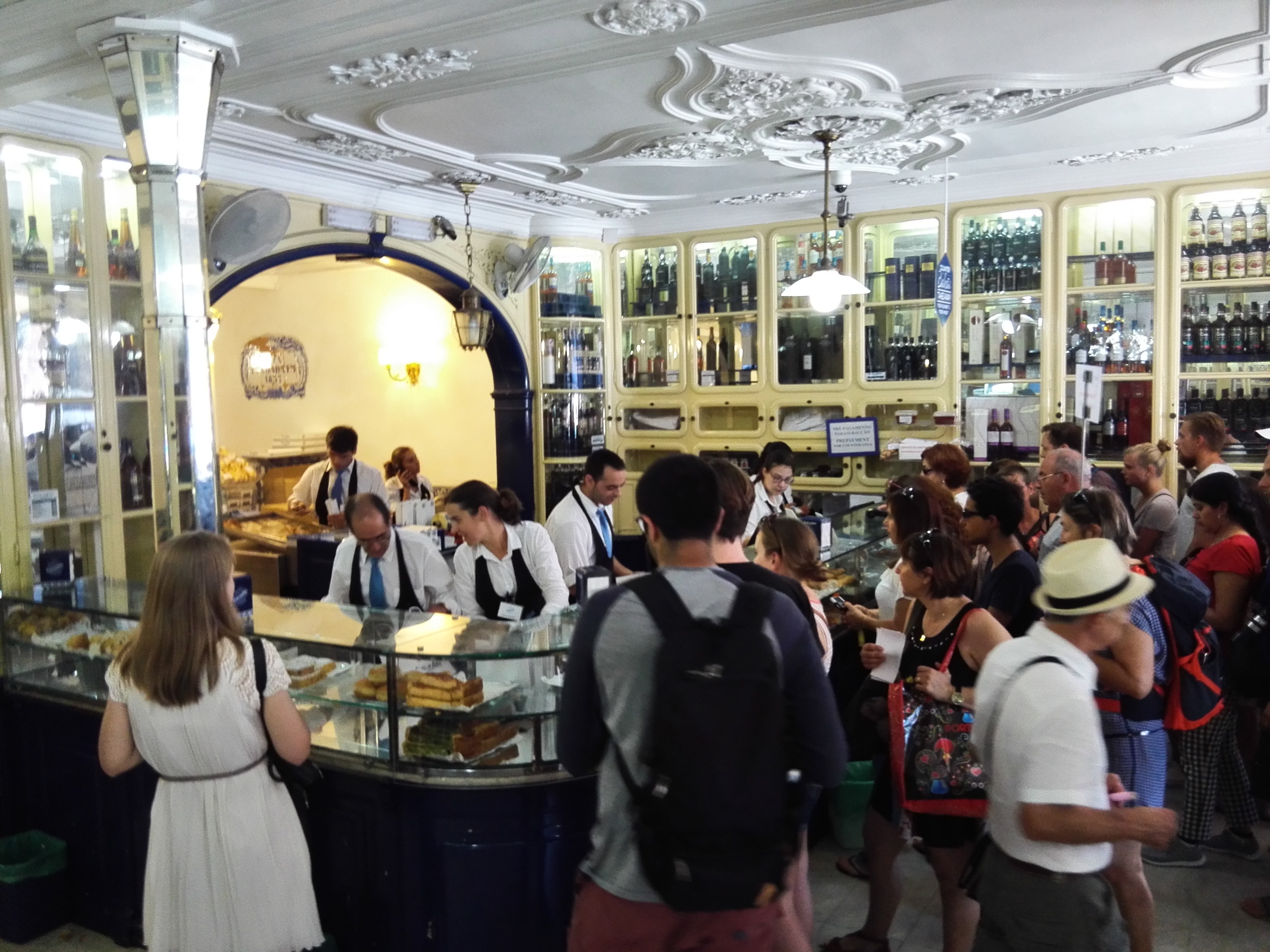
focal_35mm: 29
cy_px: 476
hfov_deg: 61.7
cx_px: 635
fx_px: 1064
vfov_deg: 48.2
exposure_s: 1/33.4
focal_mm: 3.8
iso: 250
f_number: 2
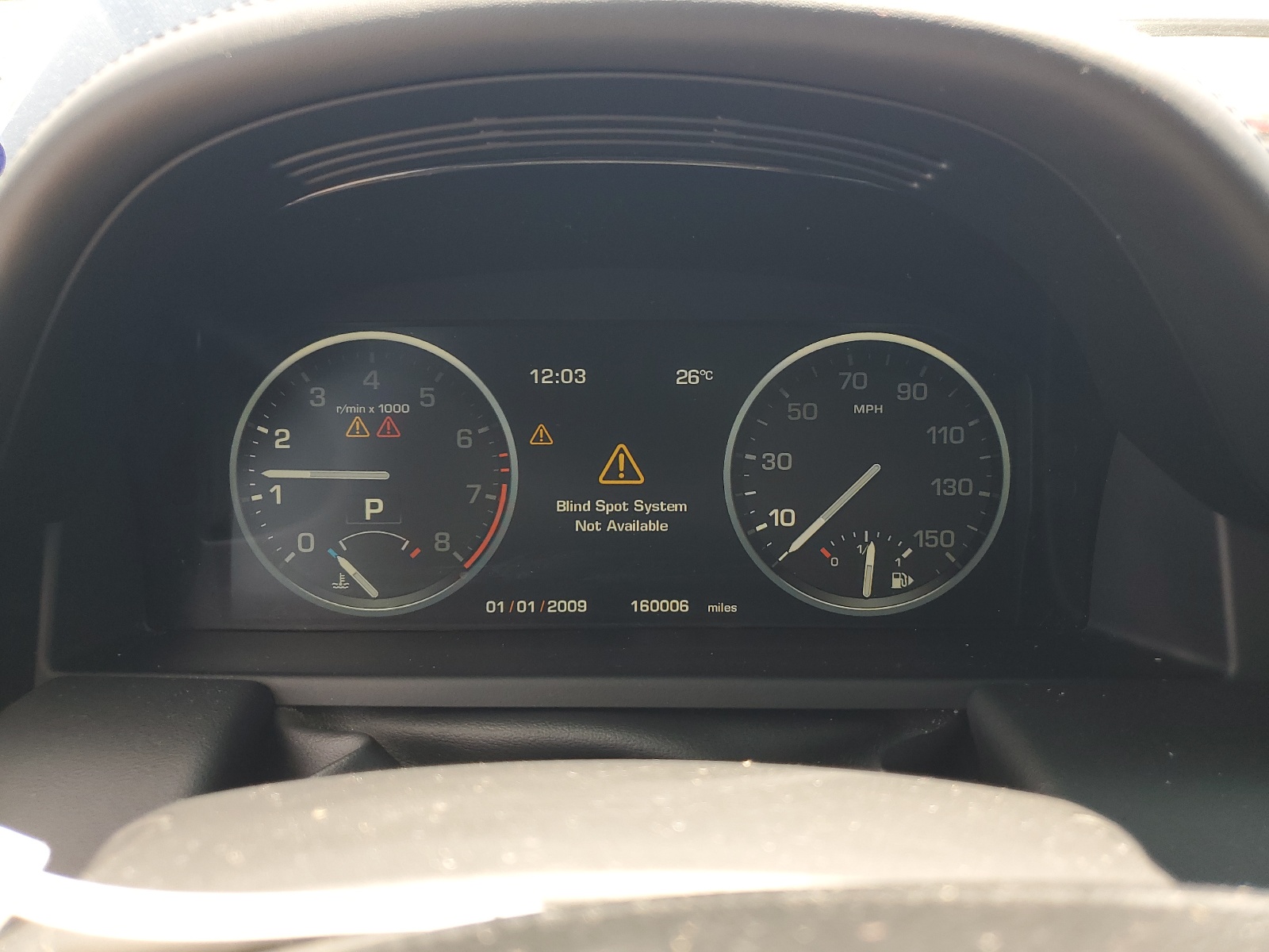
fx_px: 953
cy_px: 476
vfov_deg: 53.1
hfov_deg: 67.3
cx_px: 634
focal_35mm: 26
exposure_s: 1/185
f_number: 1.5
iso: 50
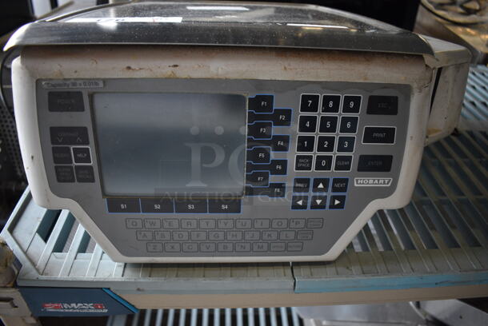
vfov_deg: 48.0
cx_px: 244
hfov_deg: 67.3
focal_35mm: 27
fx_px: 366
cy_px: 163
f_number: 3.5
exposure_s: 1/160
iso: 800
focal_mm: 18
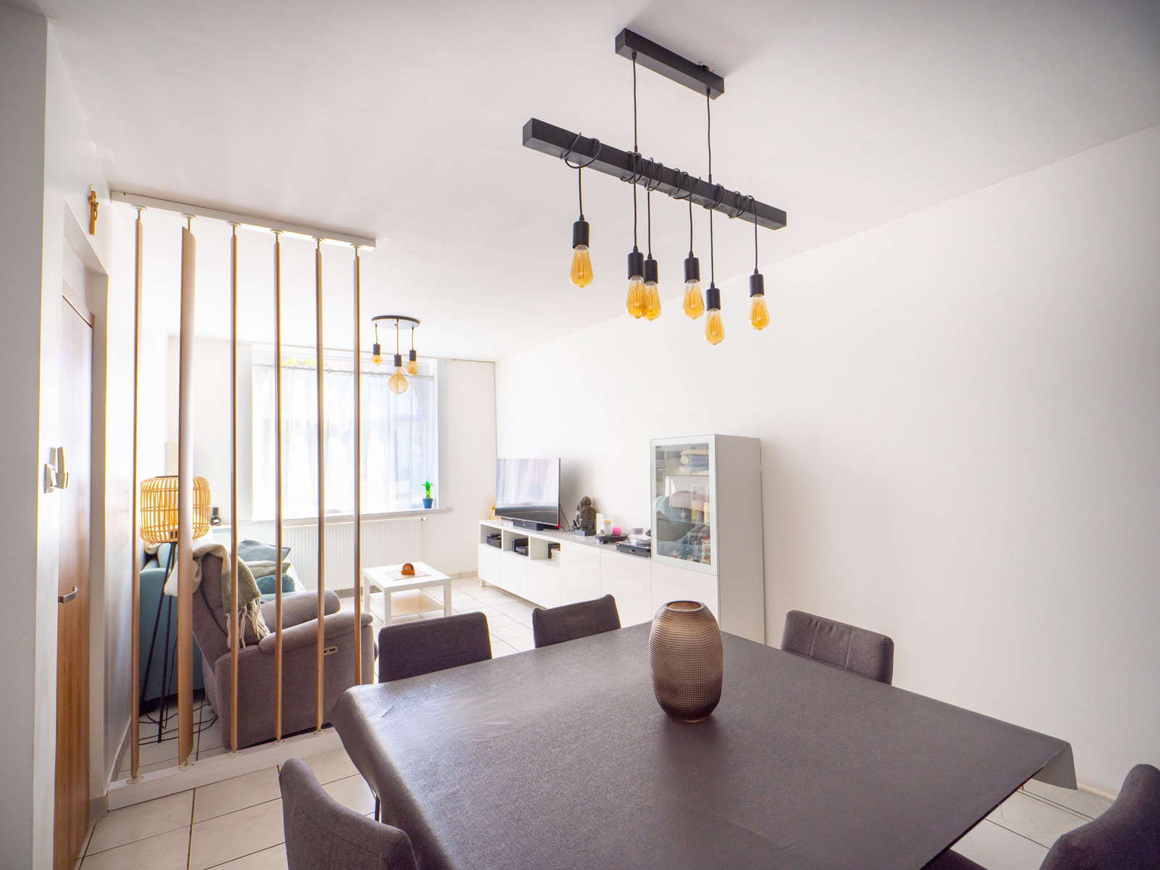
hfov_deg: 94.5
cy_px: 435
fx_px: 536
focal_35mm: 16
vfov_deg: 78.1
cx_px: 580
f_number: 4
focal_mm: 8
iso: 200
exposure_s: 1/80
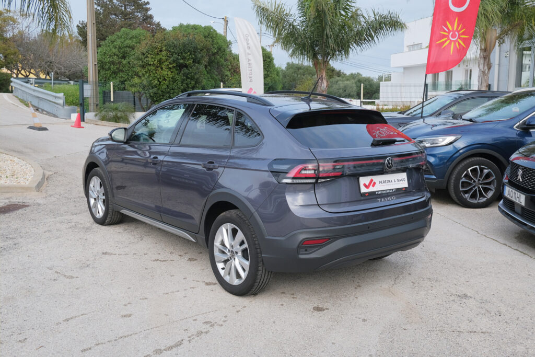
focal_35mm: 37
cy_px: 178
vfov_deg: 36.0
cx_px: 268
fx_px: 550
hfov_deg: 51.9
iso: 500
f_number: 8
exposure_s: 1/180
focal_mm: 24.9
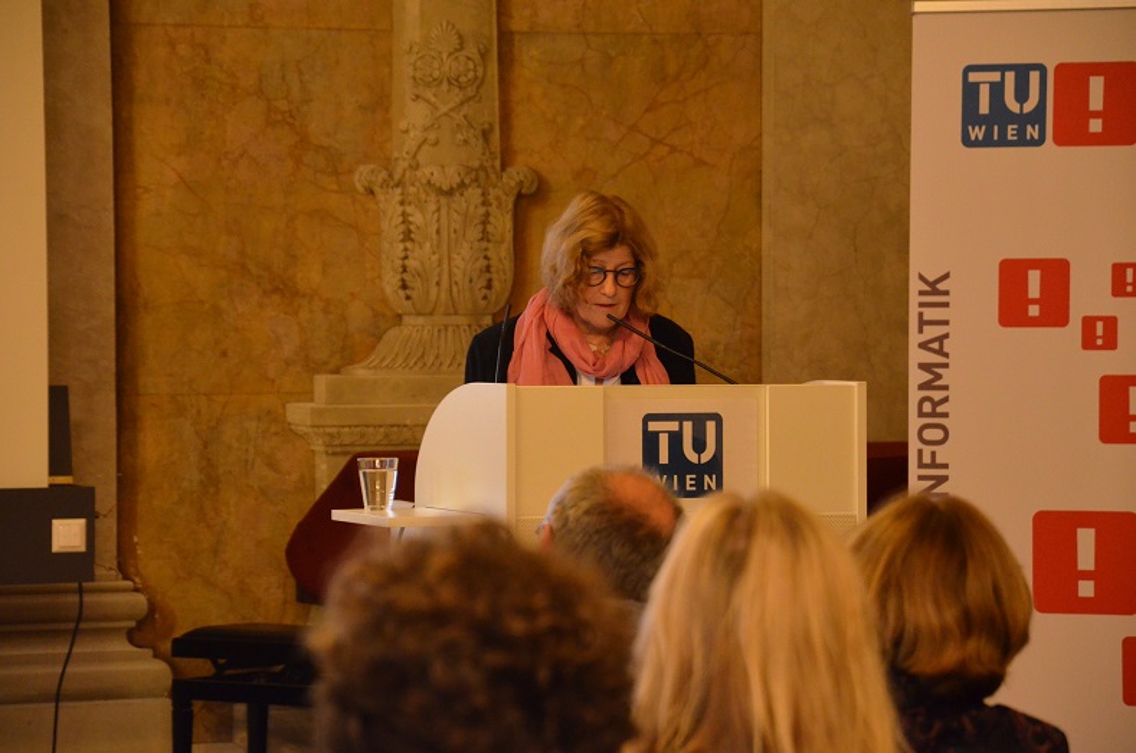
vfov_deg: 8.7
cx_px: 568
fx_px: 4961
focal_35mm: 158
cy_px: 376
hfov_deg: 13.1
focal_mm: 105
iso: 3200
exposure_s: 1/30
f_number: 5.6
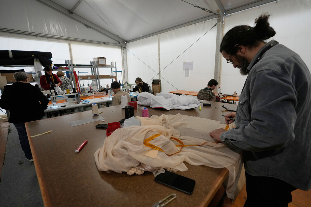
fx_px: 138
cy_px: 104
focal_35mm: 16
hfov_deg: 96.7
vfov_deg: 73.8
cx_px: 156
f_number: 3.2
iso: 2000
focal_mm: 16
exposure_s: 1/640
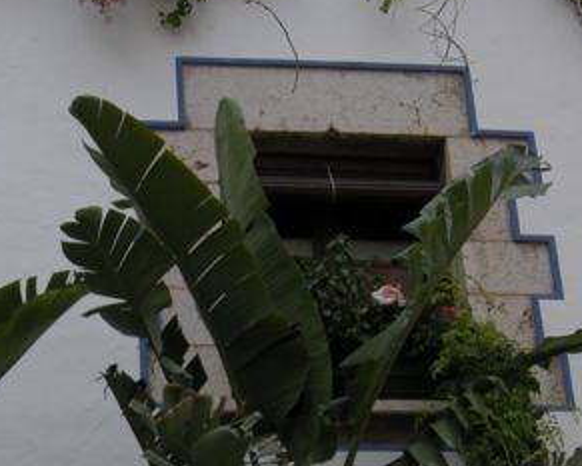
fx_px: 1620
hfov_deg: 20.2
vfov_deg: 16.1
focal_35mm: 94
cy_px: 447
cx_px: 130
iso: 64
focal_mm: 8.5
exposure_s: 1/155
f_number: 4
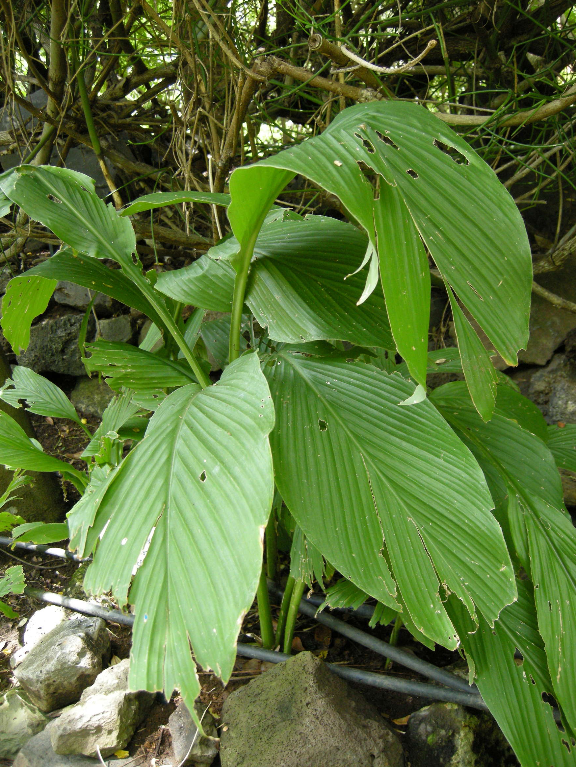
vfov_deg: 51.3
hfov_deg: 39.7
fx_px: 799
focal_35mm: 36
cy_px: 375
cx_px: 287
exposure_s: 1/60
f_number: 2.7
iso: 217
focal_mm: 7.5
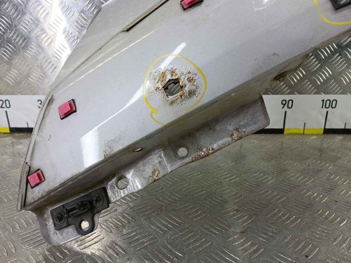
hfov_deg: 73.9
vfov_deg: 58.9
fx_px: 233
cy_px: 132
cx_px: 176
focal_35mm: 23
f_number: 1.6
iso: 124
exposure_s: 1/50
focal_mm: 4.11
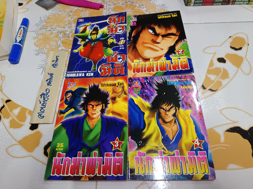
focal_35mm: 24
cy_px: 94
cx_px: 126
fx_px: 175
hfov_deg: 71.6
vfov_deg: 56.8
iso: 990
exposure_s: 1/25
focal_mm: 5.31
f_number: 1.7
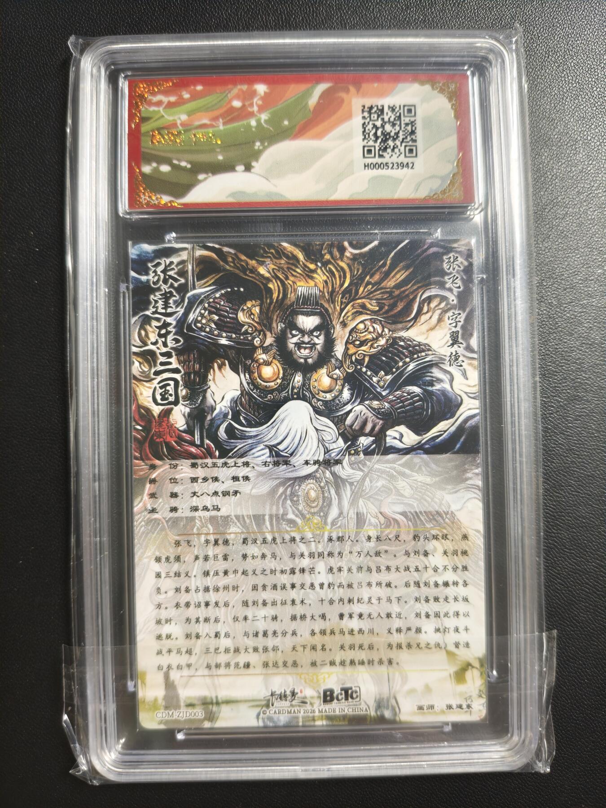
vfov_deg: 67.3
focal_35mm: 26
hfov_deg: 53.1
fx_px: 607
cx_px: 303
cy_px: 404
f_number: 1.5
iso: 500
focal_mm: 4.94
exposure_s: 1/50
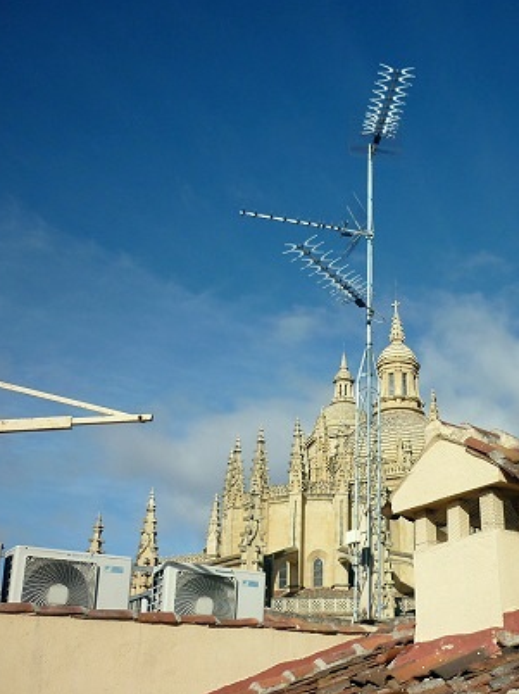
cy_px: 344
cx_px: 412
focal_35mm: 45
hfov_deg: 31.4
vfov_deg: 42.1
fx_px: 901
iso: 80
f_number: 8
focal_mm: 5.5
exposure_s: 1/320
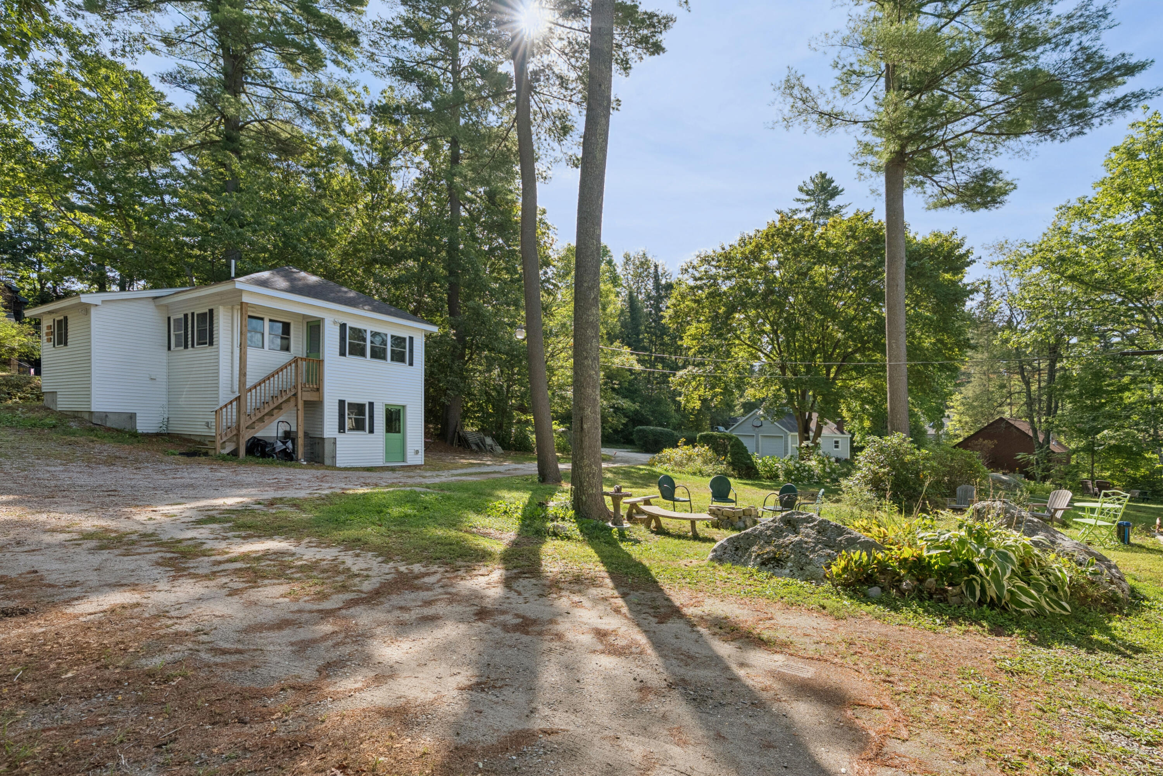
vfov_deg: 73.8
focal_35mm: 16
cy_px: 388
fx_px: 517
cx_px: 582
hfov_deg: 96.7
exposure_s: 1/320
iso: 320
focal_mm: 16
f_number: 7.1
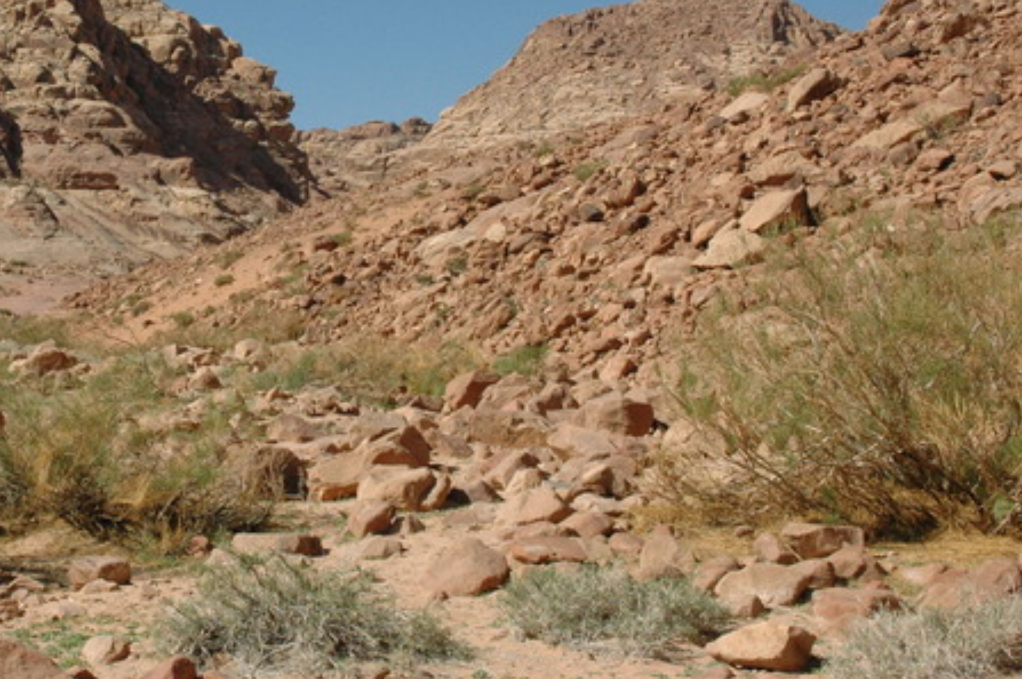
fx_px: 1645
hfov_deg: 33.6
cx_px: 222
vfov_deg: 23.3
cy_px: 301
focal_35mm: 58
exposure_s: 1/640
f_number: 14
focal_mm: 24
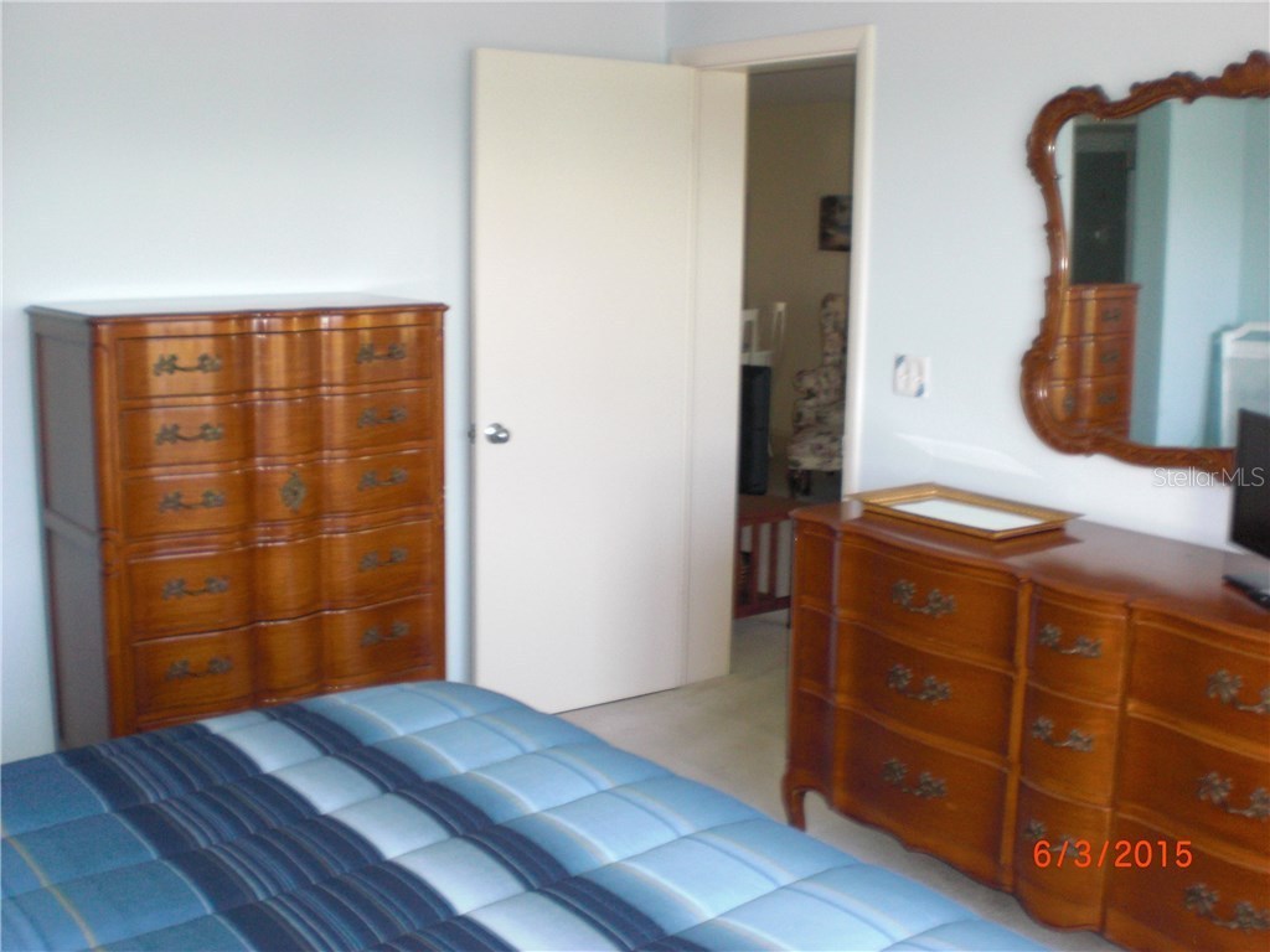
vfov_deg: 37.7
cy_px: 476
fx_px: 1394
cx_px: 635
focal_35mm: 38
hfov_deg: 49.0
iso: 200
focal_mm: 6.3
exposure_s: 1/60
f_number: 3.1
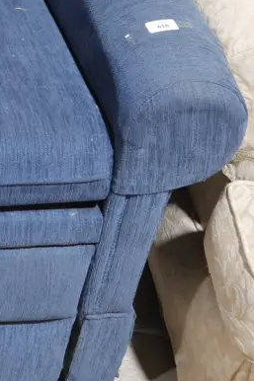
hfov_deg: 12.4
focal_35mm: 105
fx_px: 1112
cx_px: -116
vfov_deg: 19.1
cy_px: 43
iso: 800
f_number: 4.5
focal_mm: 19
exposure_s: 1/60
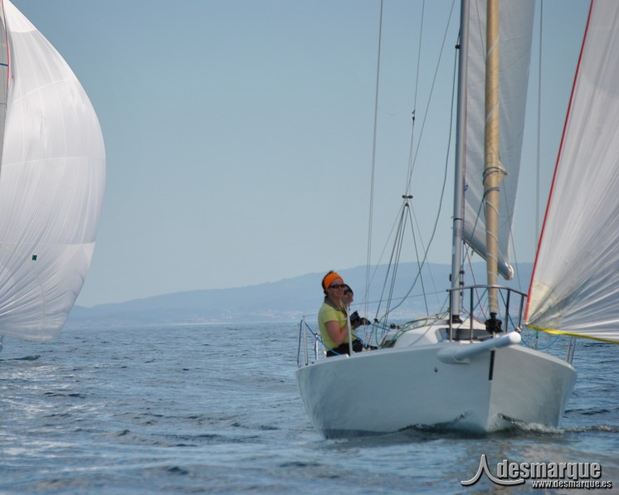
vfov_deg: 6.3
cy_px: 248
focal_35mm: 246
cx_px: 252
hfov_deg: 7.9
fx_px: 4499
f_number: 5
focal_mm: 145
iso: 200
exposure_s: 1/1250
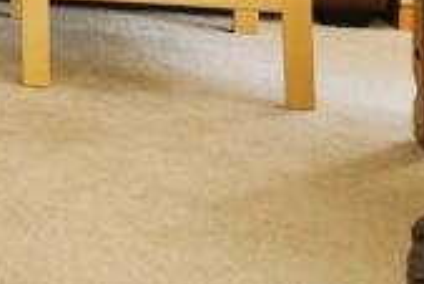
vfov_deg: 11.8
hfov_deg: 16.8
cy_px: -368
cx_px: -374
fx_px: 1143
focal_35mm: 97
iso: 2000
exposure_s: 1/25
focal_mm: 16
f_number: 7.1
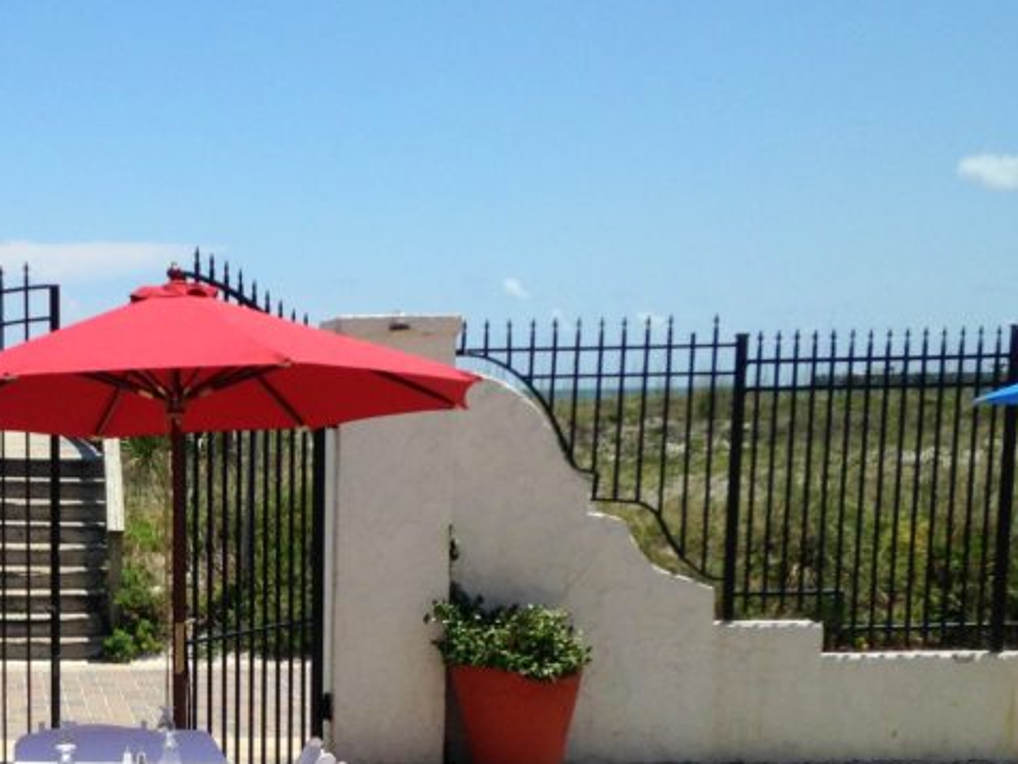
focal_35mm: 71
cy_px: 672
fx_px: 2088
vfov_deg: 20.4
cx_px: 62
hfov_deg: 26.3
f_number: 2.4
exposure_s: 1/2857
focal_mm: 4.12
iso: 50
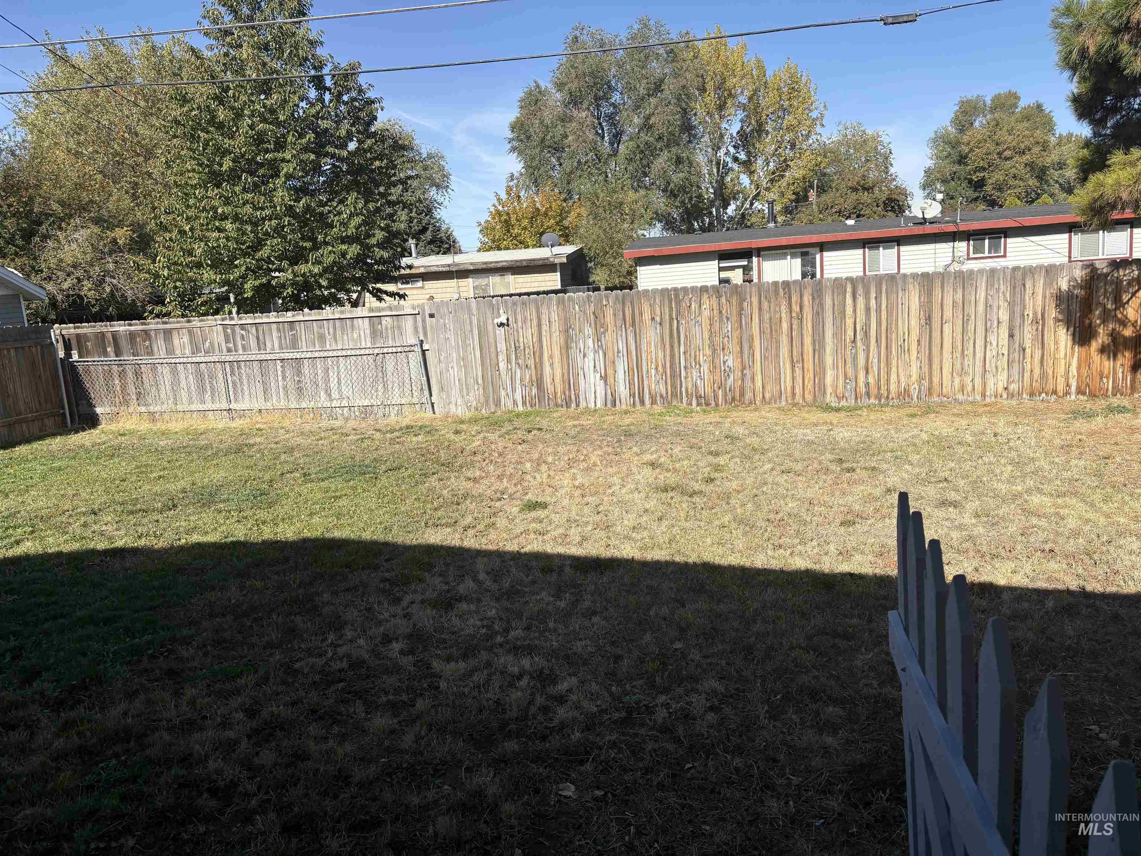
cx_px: 570
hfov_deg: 67.3
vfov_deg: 53.1
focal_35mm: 26
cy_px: 428
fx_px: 857
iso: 50
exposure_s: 1/3279
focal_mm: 5.96
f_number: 1.6
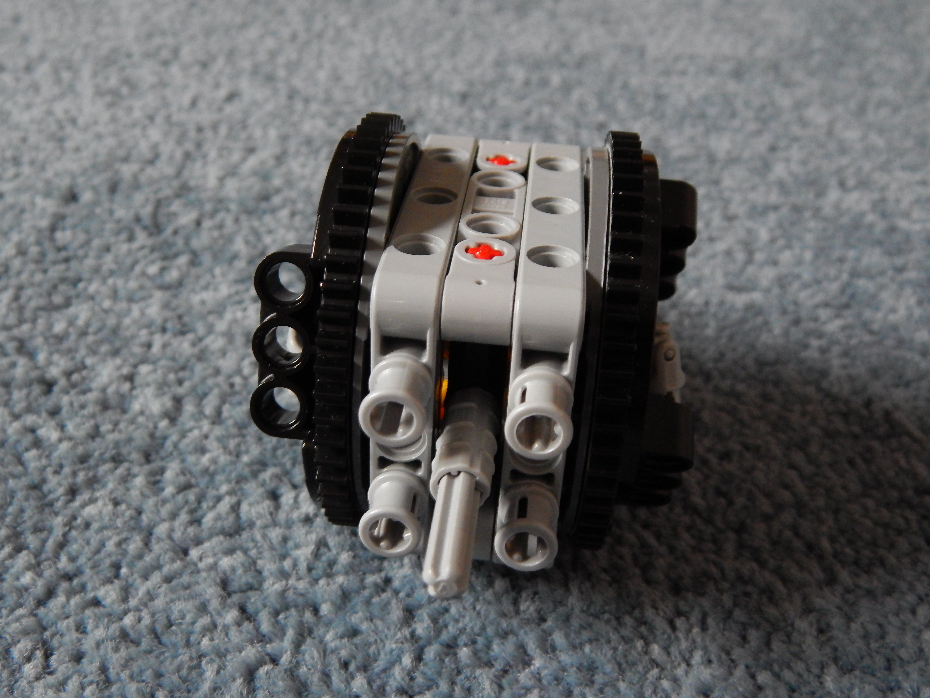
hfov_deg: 49.0
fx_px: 1021
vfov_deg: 37.7
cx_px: 465
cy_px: 349
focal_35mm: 38
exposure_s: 1/8
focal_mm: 6.8
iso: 720
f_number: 3.4
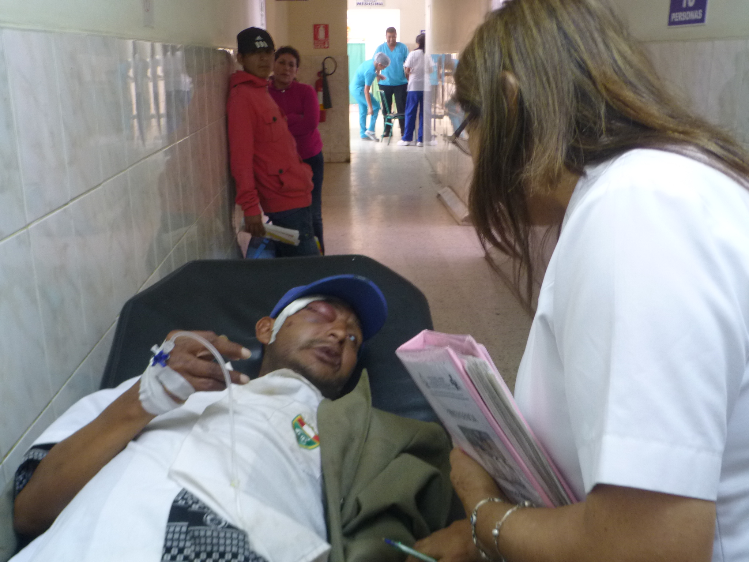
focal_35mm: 34
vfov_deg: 41.8
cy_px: 281
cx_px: 374
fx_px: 736
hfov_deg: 54.0
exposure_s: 1/8
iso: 200
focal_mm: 6.1
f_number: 3.7
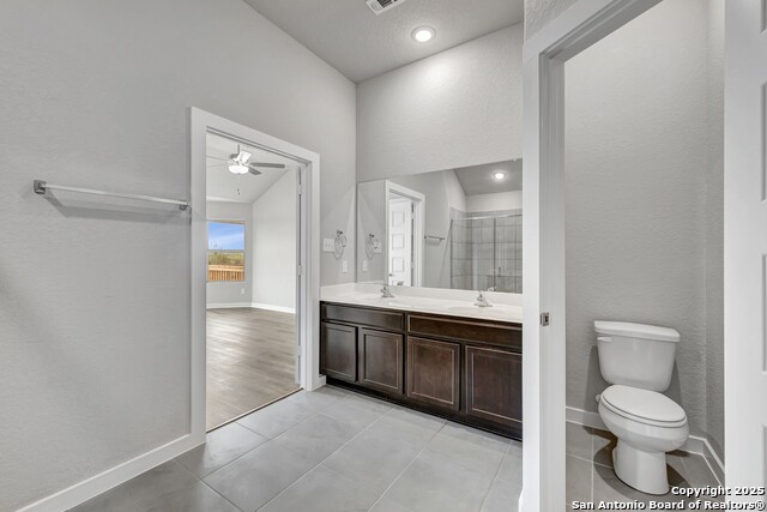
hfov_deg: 104.2
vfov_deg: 81.2
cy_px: 256
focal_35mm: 14
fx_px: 298
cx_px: 384
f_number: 9
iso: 100
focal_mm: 14
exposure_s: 1
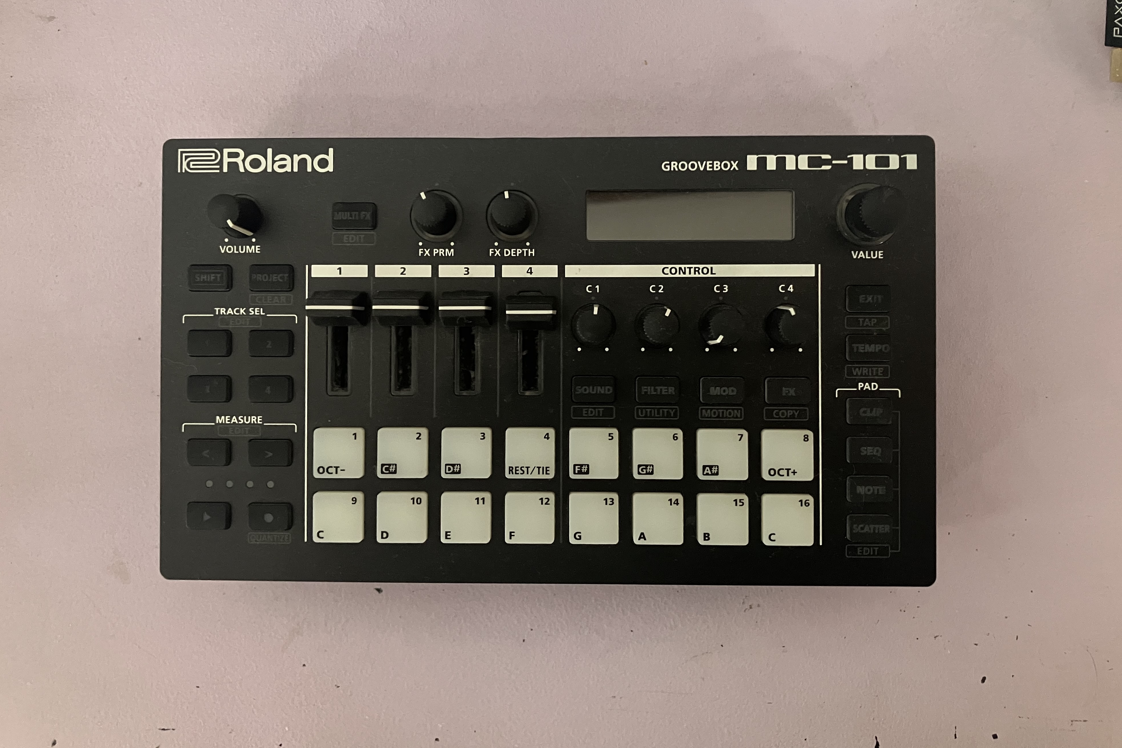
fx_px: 935
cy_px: 321
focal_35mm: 30
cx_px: 572
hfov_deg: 61.9
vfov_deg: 43.5
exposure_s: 1/25
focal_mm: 3.99
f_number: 1.8
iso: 640
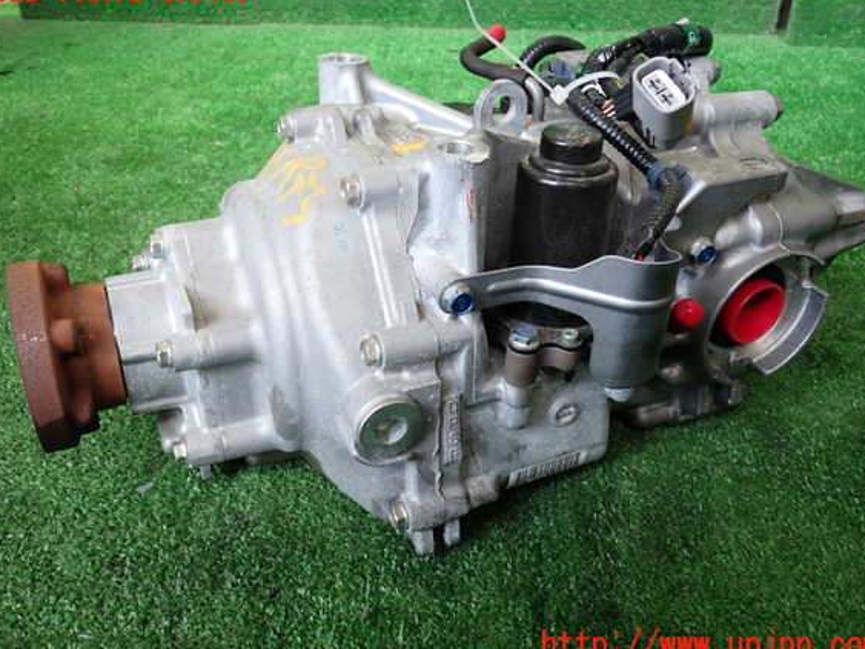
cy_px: 318
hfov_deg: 56.8
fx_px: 799
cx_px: 427
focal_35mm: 32
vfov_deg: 44.1
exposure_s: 1/50
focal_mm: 5.4
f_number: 2.3
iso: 200
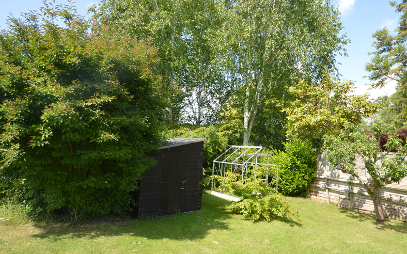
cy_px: 127
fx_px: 233
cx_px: 228
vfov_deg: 57.2
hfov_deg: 82.0
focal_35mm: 21
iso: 100
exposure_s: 1/160
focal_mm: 10
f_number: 6.3
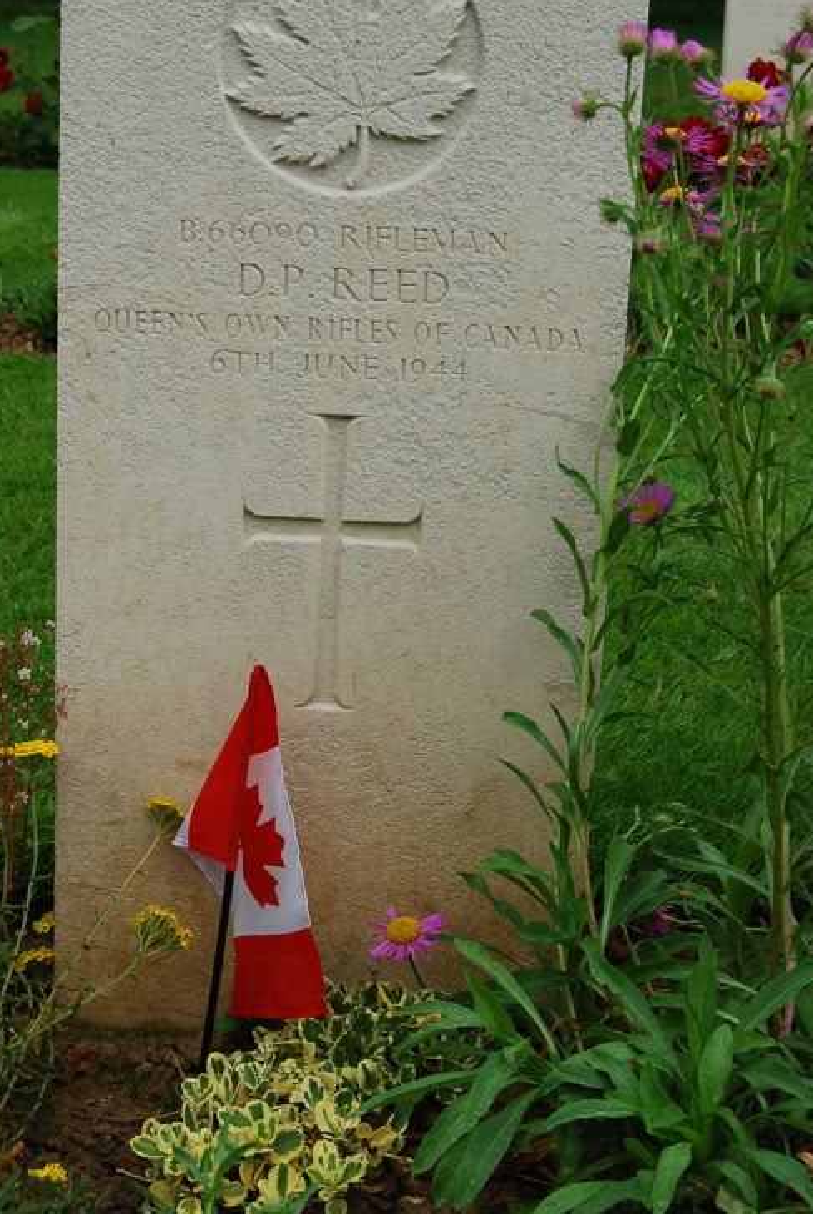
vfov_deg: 28.8
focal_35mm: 70
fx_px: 2363
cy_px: 526
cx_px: 328
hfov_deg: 19.5
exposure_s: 1/200
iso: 200
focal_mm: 38
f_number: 7.1
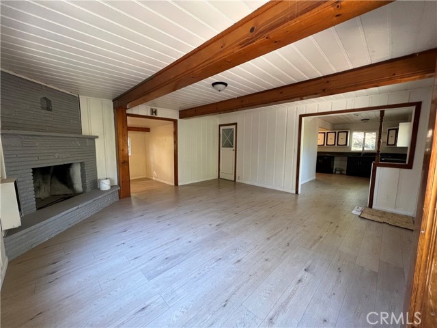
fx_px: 164
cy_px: 164
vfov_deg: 89.9
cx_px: 218
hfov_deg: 106.2
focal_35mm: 13
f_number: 1.8
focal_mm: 1.57
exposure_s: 1/60
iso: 200
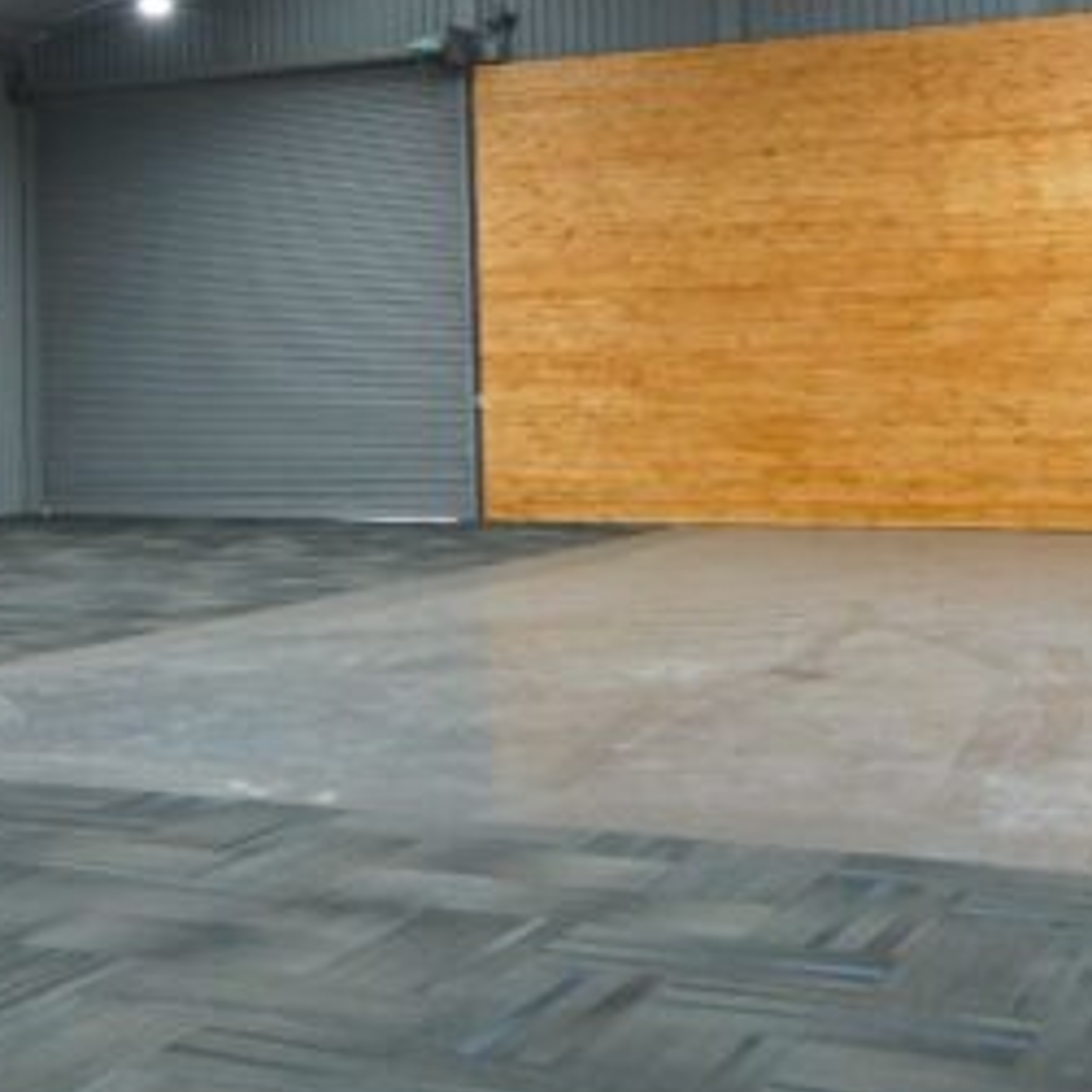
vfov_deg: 26.1
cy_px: 255
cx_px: 178
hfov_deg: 25.9
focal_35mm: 65
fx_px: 2320
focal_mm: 16
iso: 1600
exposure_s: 1/160
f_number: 4
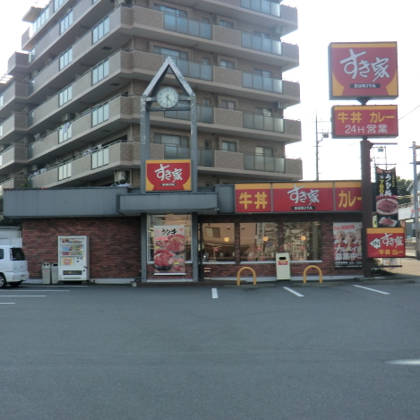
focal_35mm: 41
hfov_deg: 40.9
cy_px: 211
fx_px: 563
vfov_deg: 40.9
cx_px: 200
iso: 80
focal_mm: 6.1
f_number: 3.6
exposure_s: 1/400
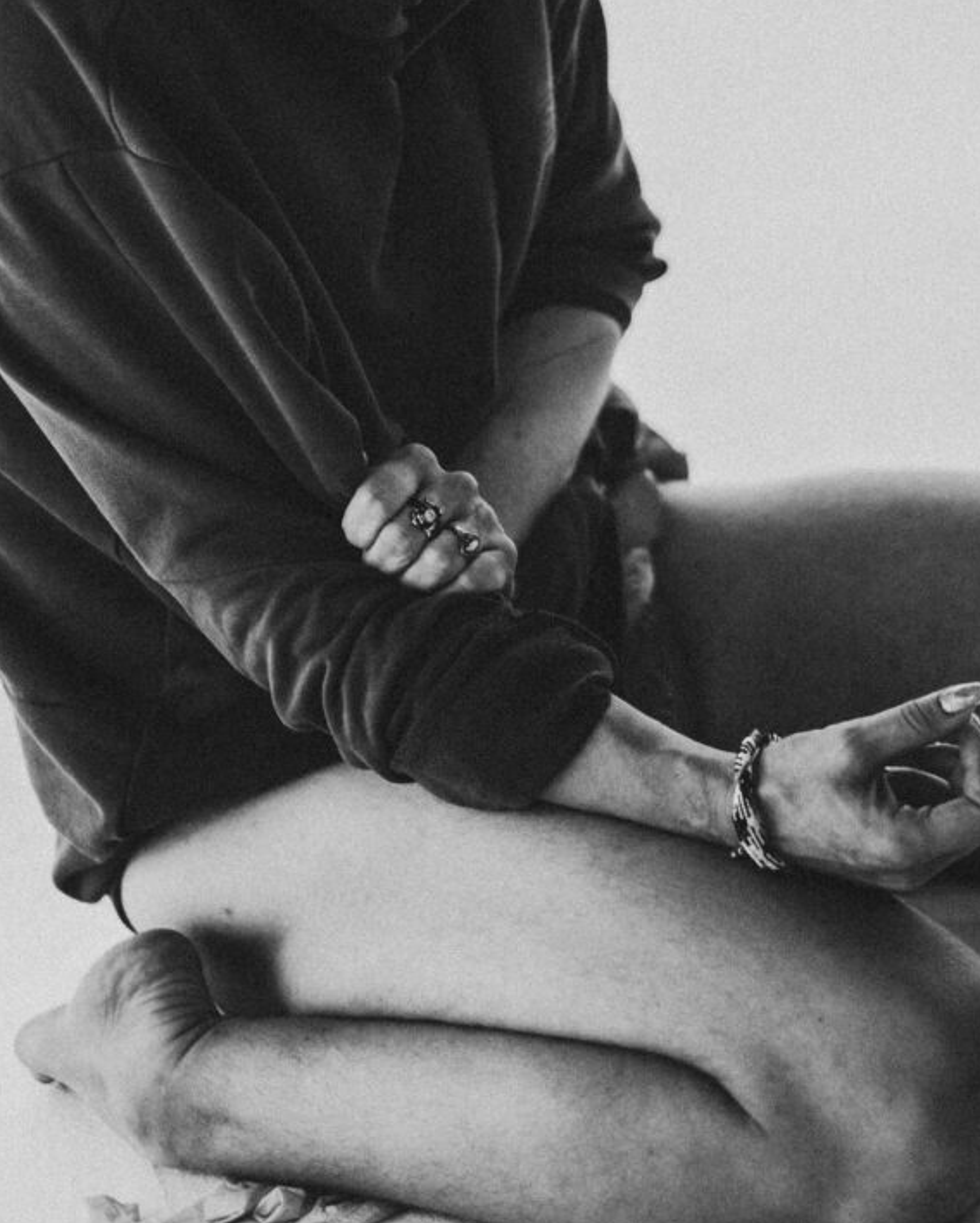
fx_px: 4637
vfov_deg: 14.9
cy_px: 267
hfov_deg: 12.1
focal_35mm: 128
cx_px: 642
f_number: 1.2
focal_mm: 56
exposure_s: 1/80
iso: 2000
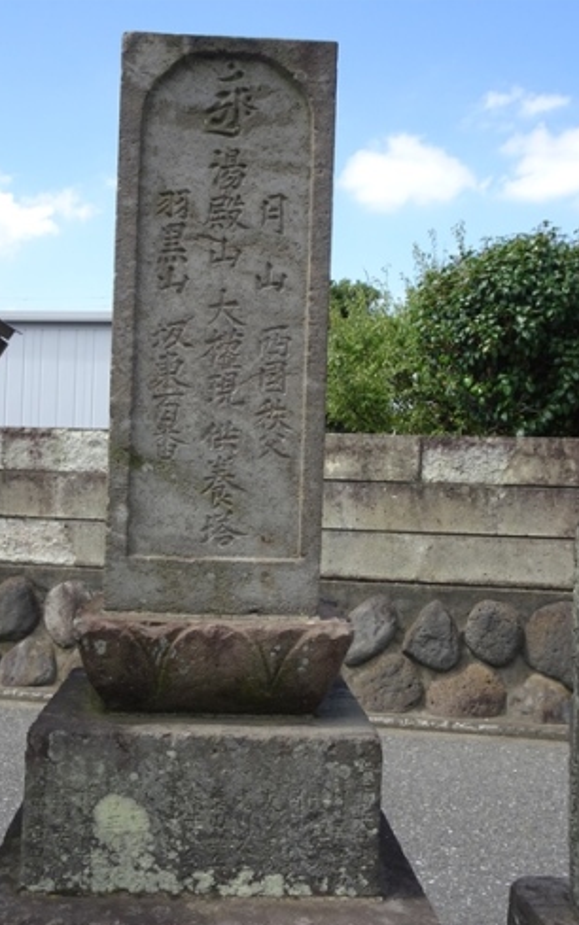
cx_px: 247
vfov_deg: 50.4
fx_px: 984
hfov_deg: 32.7
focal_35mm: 39
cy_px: 469
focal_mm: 6.17
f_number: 4
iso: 80
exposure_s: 1/400
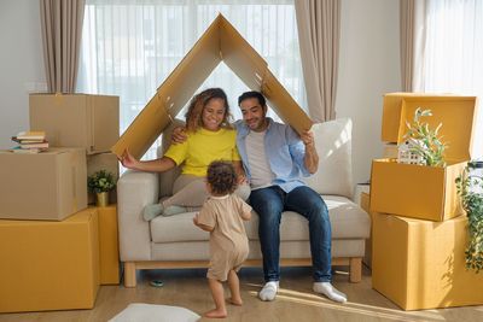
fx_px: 550
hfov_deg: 47.4
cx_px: 242
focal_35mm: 41
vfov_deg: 32.7
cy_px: 161
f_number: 2.8
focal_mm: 41
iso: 250
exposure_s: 1/320
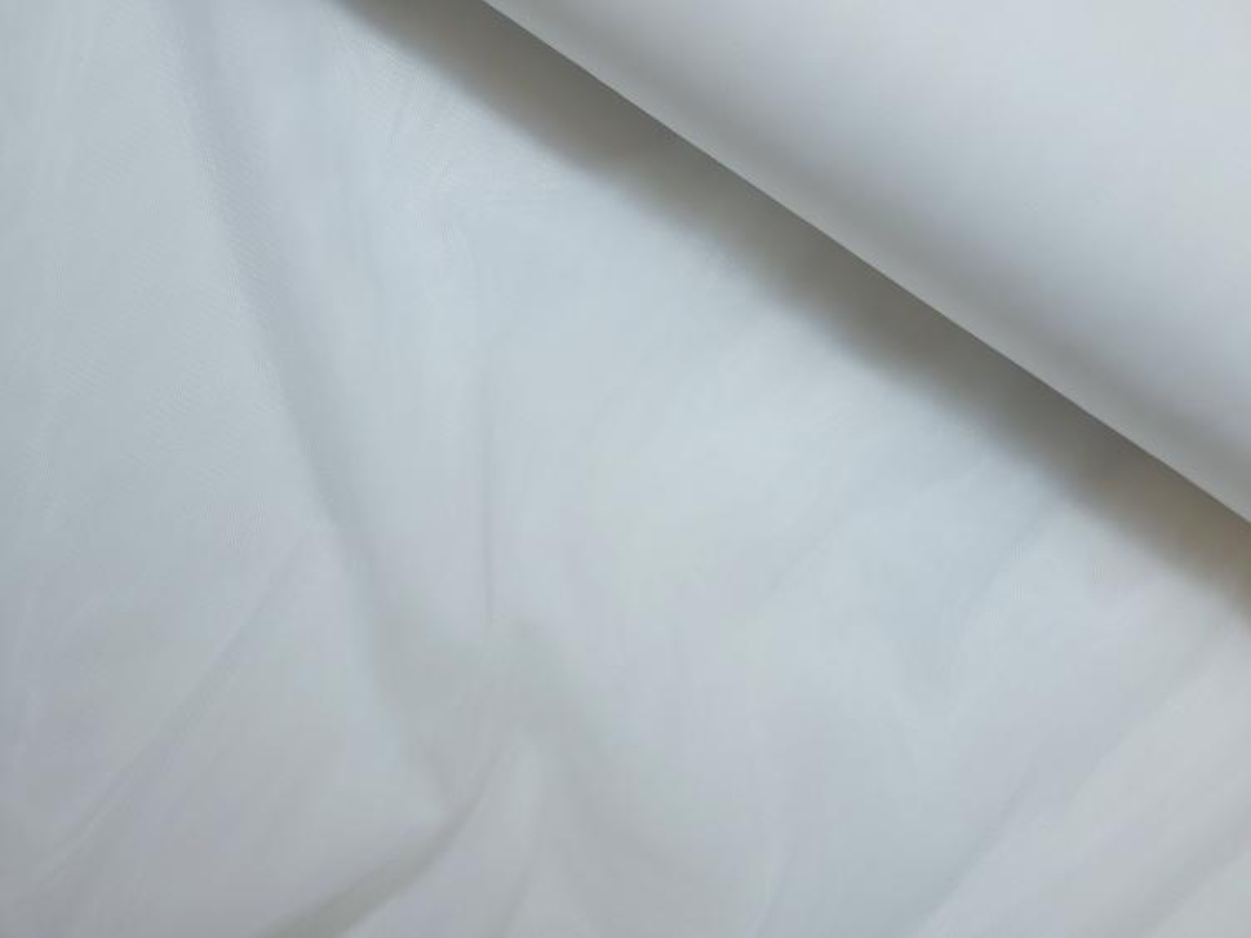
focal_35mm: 26
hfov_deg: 67.3
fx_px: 940
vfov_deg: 53.1
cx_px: 626
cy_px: 469
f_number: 1.8
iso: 50
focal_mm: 5.4
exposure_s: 1/90
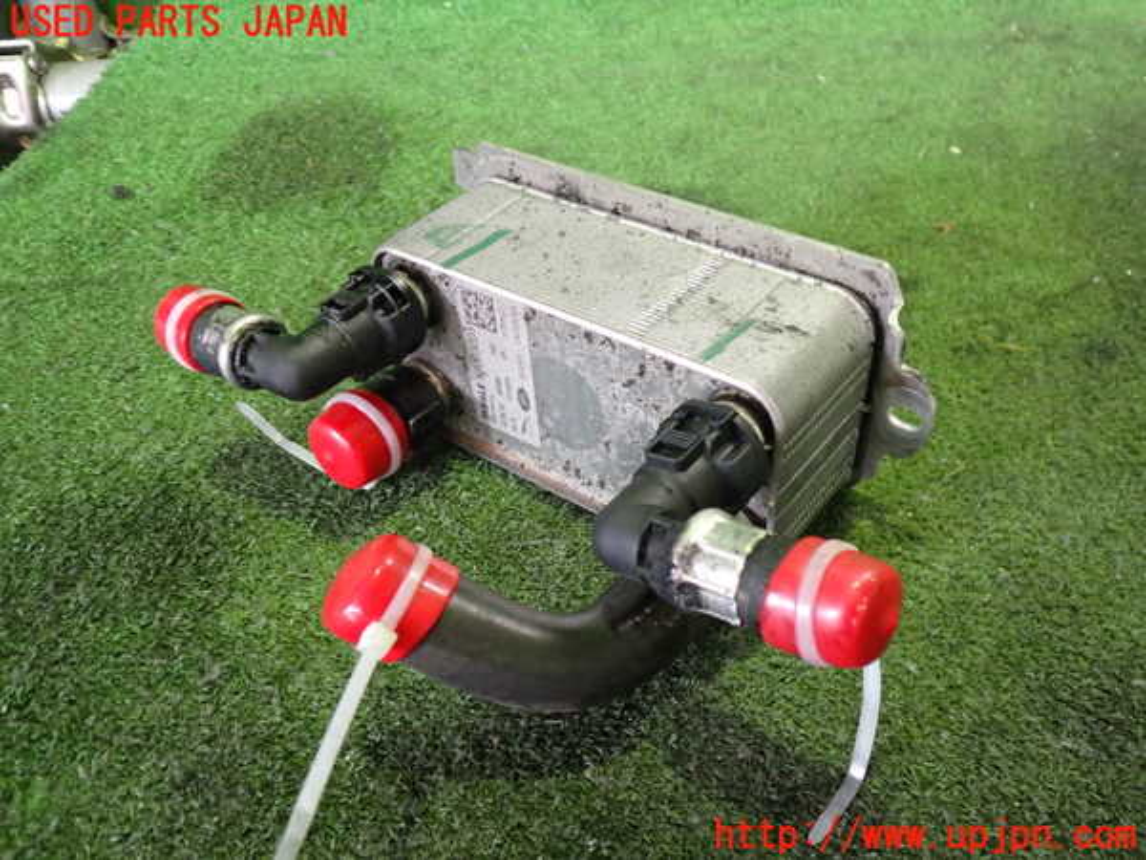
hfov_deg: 60.0
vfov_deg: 46.8
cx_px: 573
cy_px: 430
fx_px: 993
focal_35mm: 30
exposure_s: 1/30
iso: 640
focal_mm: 5.4
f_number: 2.3
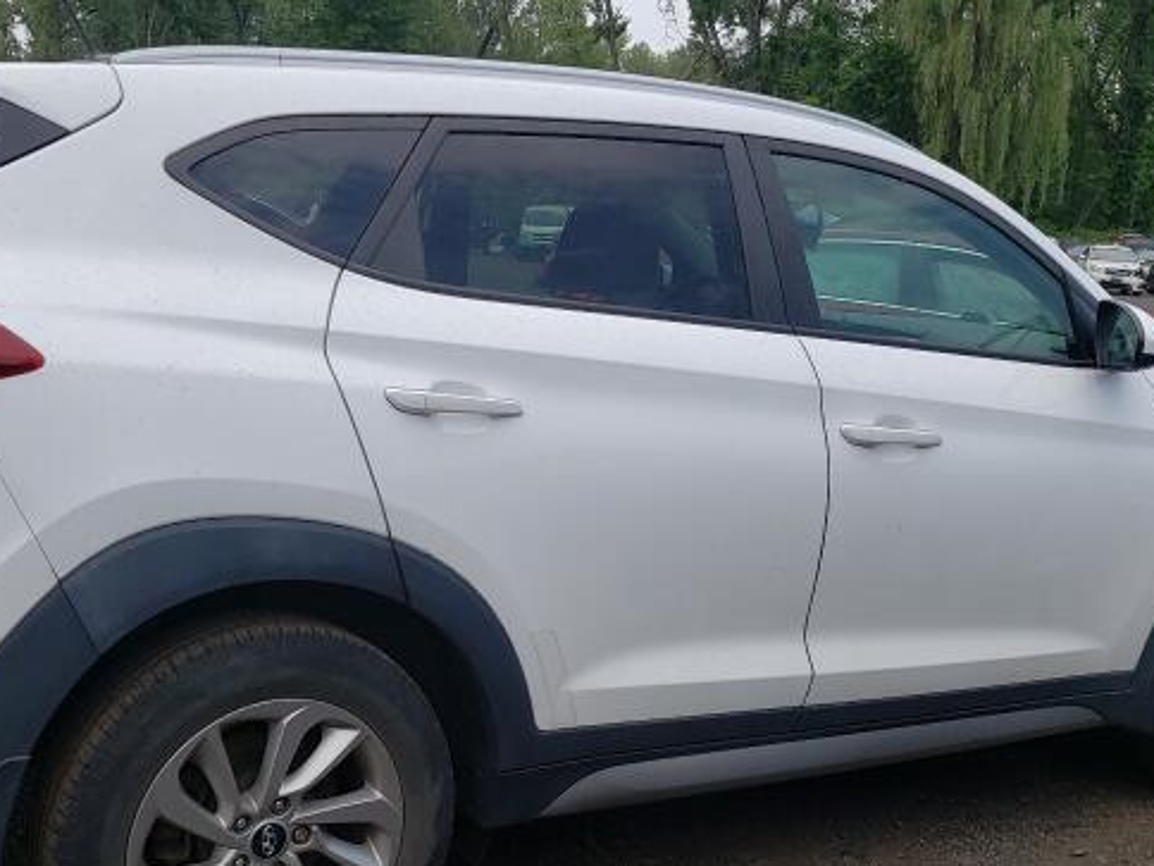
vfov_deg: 33.6
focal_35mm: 43
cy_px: 446
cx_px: 501
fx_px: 1433
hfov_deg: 43.8
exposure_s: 1/3333
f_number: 1.5
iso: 50
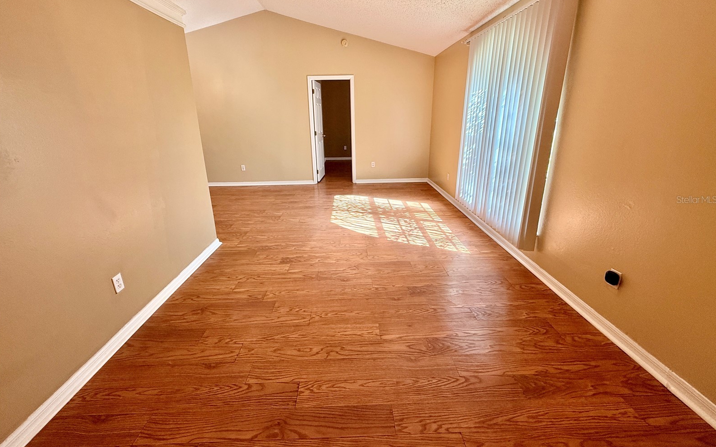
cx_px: 357
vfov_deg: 74.5
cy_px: 199
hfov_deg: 101.5
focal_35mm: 15
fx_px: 293
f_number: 2.2
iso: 100
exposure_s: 1/120
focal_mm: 2.22
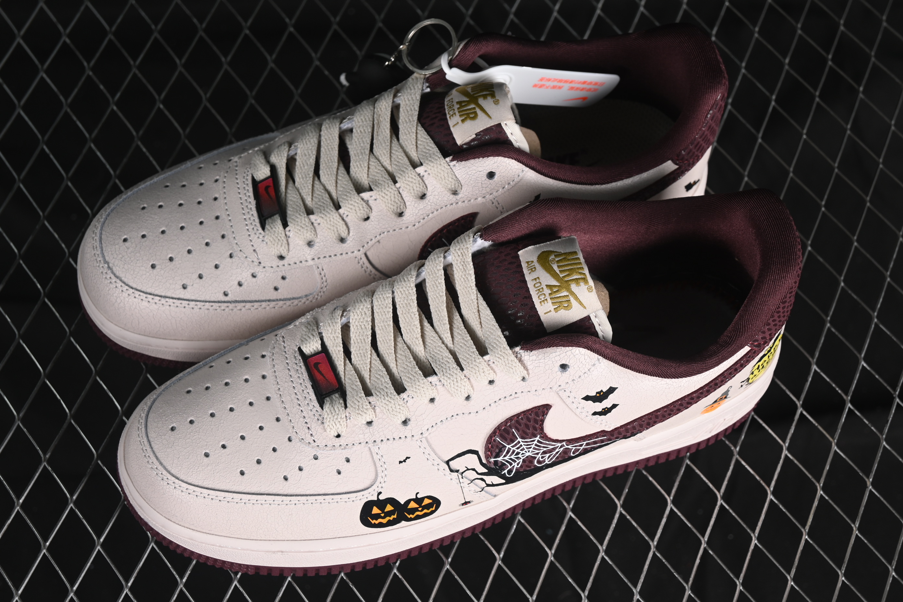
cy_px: 301
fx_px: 1881
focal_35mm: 75
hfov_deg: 27.0
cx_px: 452
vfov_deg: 18.2
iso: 160
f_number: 7.1
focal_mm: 50
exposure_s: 1/80
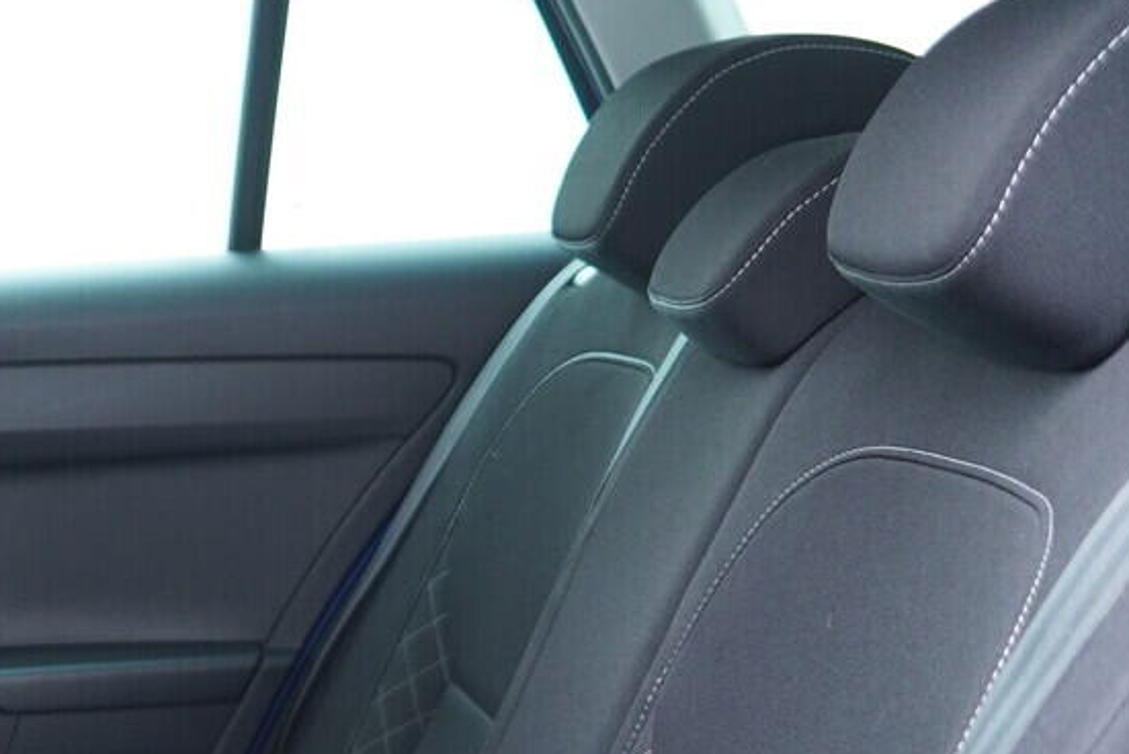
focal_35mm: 94
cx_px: -285
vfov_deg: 14.1
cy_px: 938
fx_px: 2949
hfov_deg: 20.1
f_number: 2.8
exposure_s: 1/40
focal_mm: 24
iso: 800
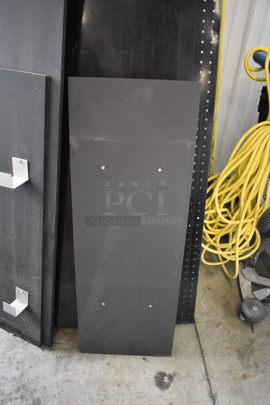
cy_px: 202
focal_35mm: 27
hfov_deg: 48.0
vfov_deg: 67.3
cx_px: 135
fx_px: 303
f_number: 3.5
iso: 2800
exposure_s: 1/125
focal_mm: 18
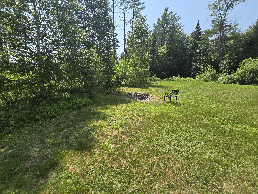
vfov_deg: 89.9
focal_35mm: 13
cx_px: 129
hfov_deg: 106.2
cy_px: 97
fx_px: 97
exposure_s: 1/1395
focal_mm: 2.2
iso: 50
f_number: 2.2
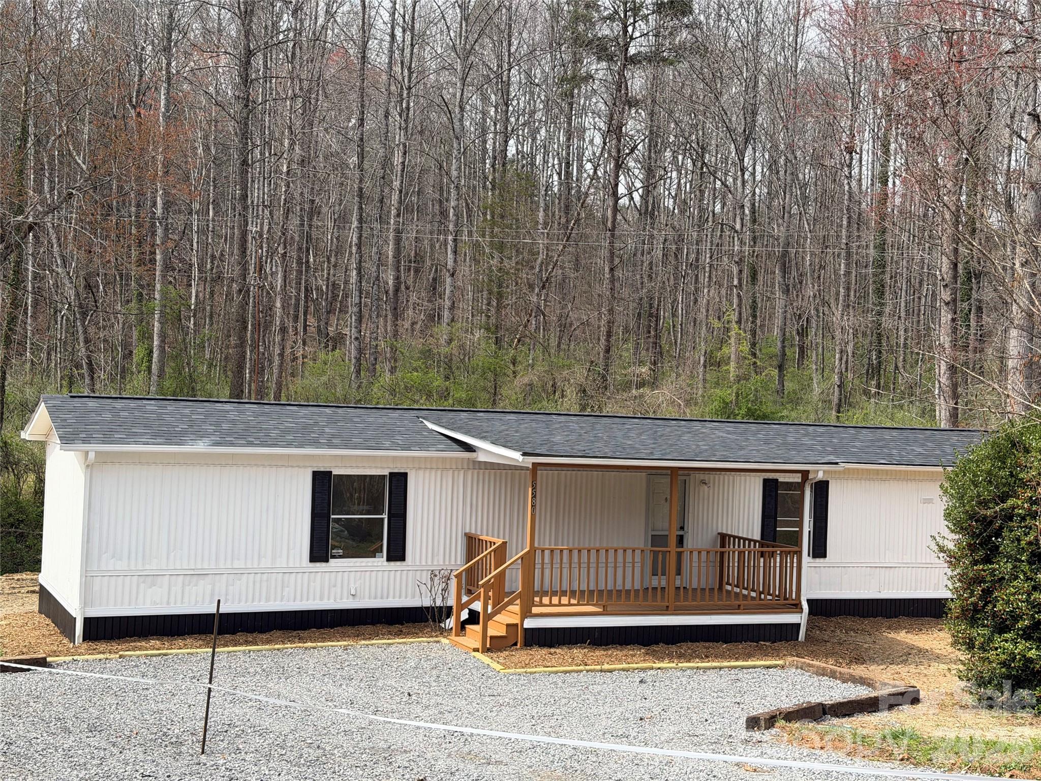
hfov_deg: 39.7
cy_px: 390
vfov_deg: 30.3
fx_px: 1443
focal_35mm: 48
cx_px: 520
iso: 80
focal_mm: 6.76
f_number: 1.78
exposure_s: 1/2494
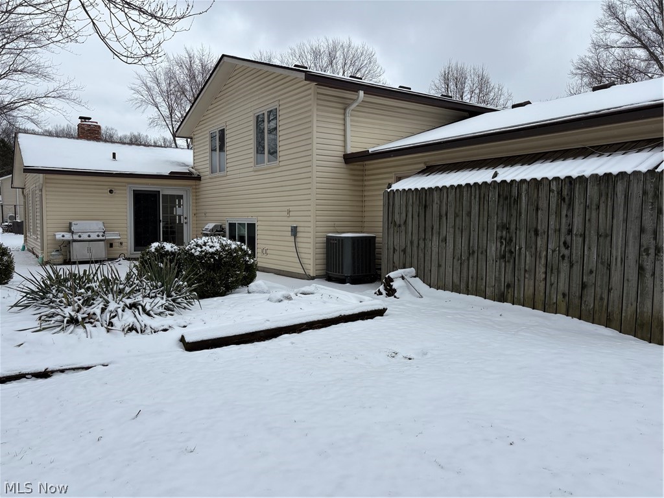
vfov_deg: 53.1
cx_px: 332
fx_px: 499
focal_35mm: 26
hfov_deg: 67.3
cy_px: 249
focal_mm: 5.96
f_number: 1.6
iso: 50
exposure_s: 1/1799
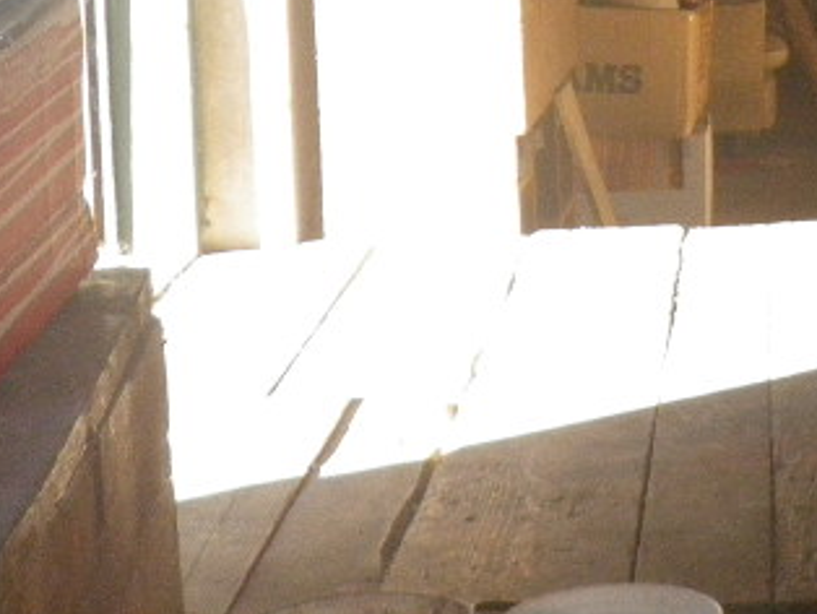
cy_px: -250
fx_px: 2693
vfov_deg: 12.5
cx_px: 1030
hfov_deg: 16.4
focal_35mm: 114
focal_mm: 6.2
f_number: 3.8
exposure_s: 1/60
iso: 160
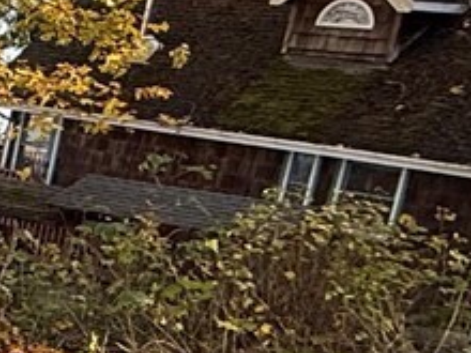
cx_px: -773
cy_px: 291
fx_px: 1388
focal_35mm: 102
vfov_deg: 14.4
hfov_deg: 12.8
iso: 50
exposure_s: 1/421
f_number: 2.2
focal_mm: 2.22
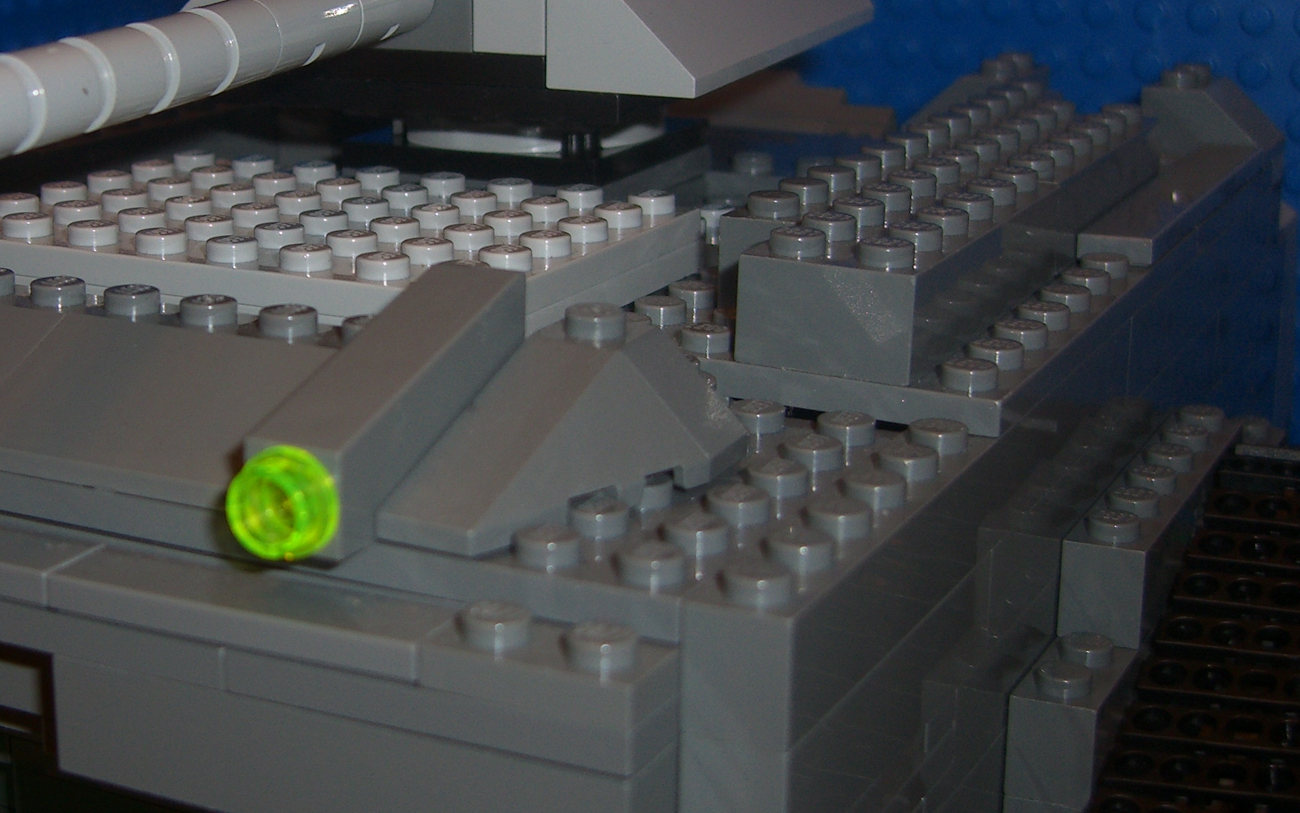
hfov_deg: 31.0
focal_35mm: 65
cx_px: 326
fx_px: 2303
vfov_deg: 20.0
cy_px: 337
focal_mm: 7.9
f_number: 2.8
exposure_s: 1/60
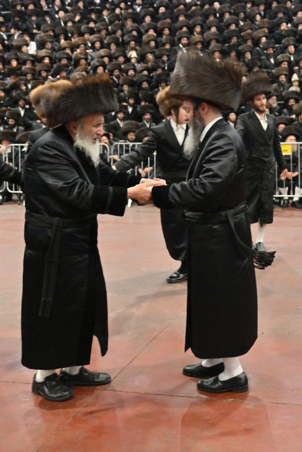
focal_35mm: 24
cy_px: 226
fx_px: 302
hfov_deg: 53.1
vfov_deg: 73.7
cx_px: 151
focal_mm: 24
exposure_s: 1/160
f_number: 4
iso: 1000
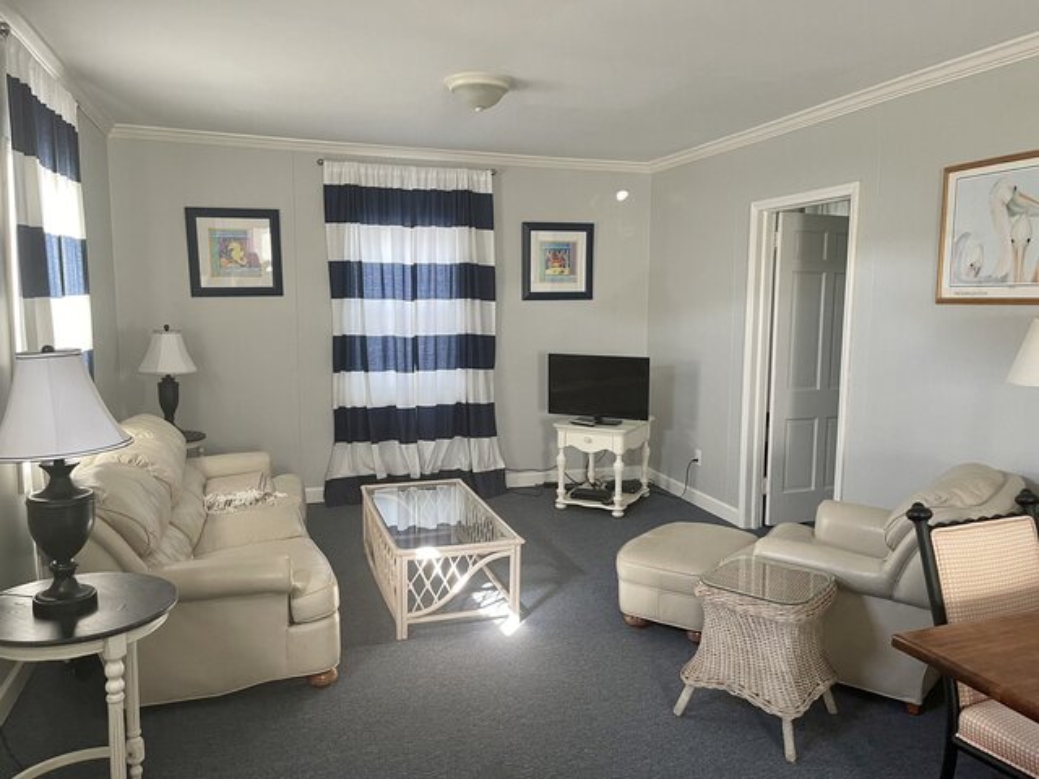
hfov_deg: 67.3
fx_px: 780
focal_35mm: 26
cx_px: 520
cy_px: 390
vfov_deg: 53.1
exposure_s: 1/78
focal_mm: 5.1
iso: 125
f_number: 1.6
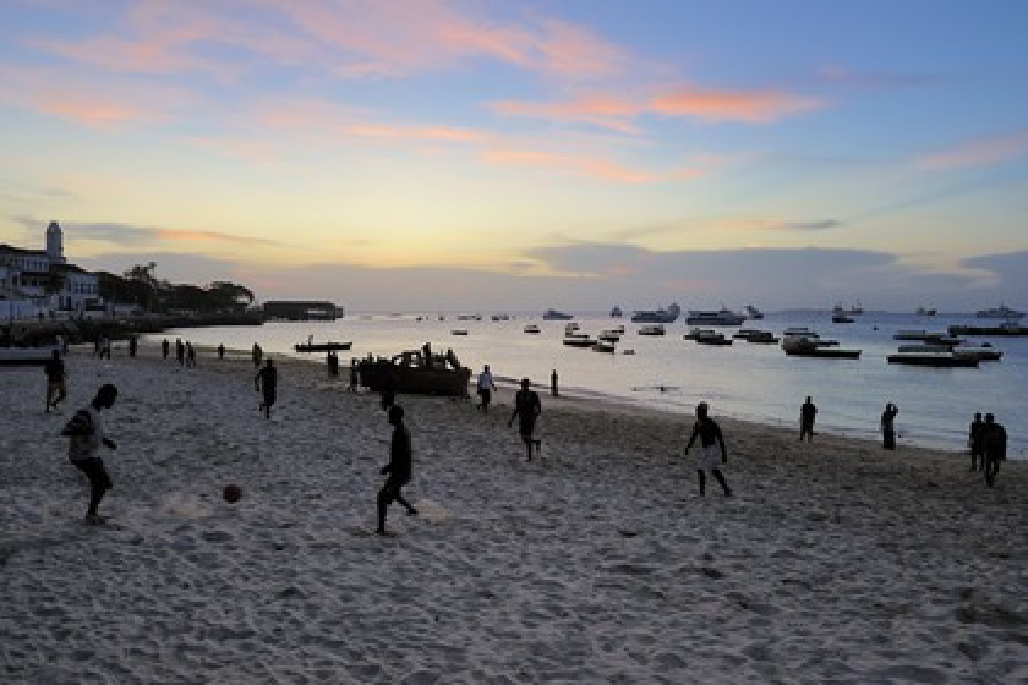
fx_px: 742
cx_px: 514
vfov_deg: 49.6
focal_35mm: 26
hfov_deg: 69.4
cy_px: 342
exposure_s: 1/125
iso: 800
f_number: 3.5
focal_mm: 26
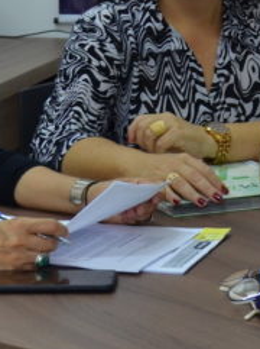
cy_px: 88
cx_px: 347
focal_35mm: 147
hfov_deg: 9.9
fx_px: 1476
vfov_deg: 13.4
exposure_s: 1/60
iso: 800
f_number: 4
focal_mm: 24
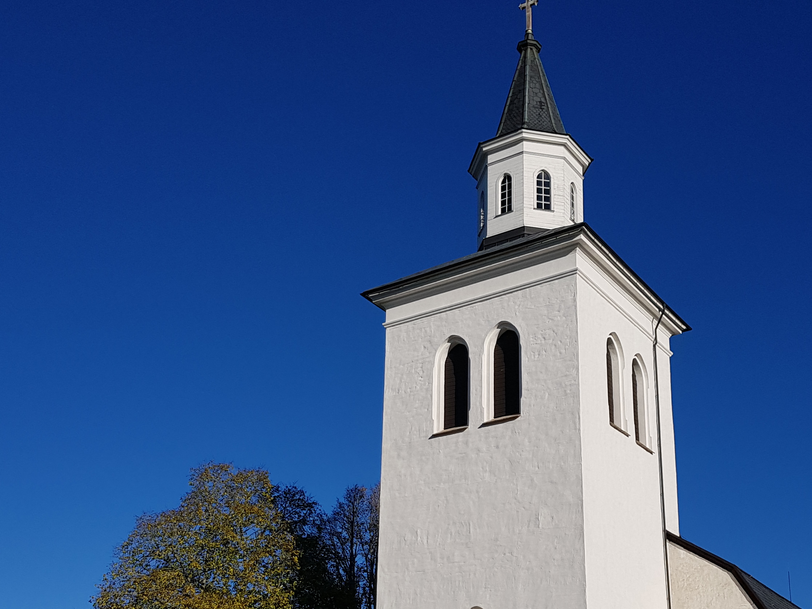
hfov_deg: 40.3
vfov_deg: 30.2
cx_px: 477
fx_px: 1103
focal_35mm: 47
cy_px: 475
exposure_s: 1/4816
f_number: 1.7
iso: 40
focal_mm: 4.2
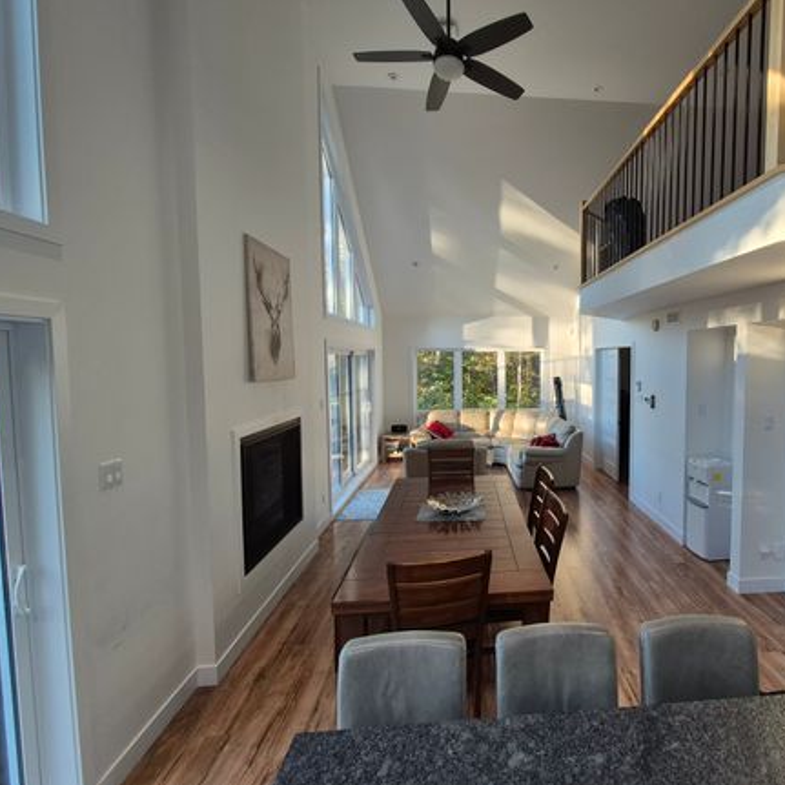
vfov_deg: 87.4
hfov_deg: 85.5
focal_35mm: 16
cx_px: 497
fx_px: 411
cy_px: 377
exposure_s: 1/60
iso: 64
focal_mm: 1.74
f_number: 2.2
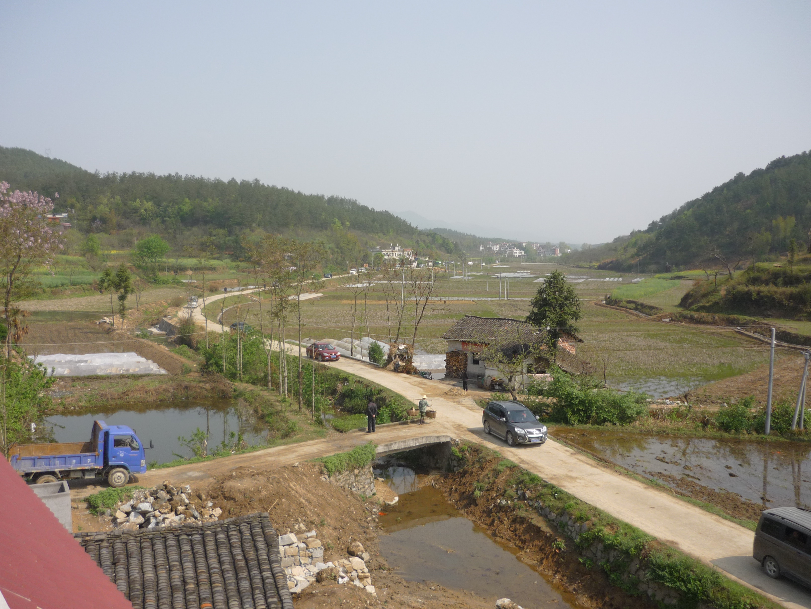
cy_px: 304
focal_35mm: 33
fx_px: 773
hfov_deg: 55.4
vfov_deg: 42.9
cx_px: 406
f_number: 8
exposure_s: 1/200
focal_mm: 5.5
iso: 100
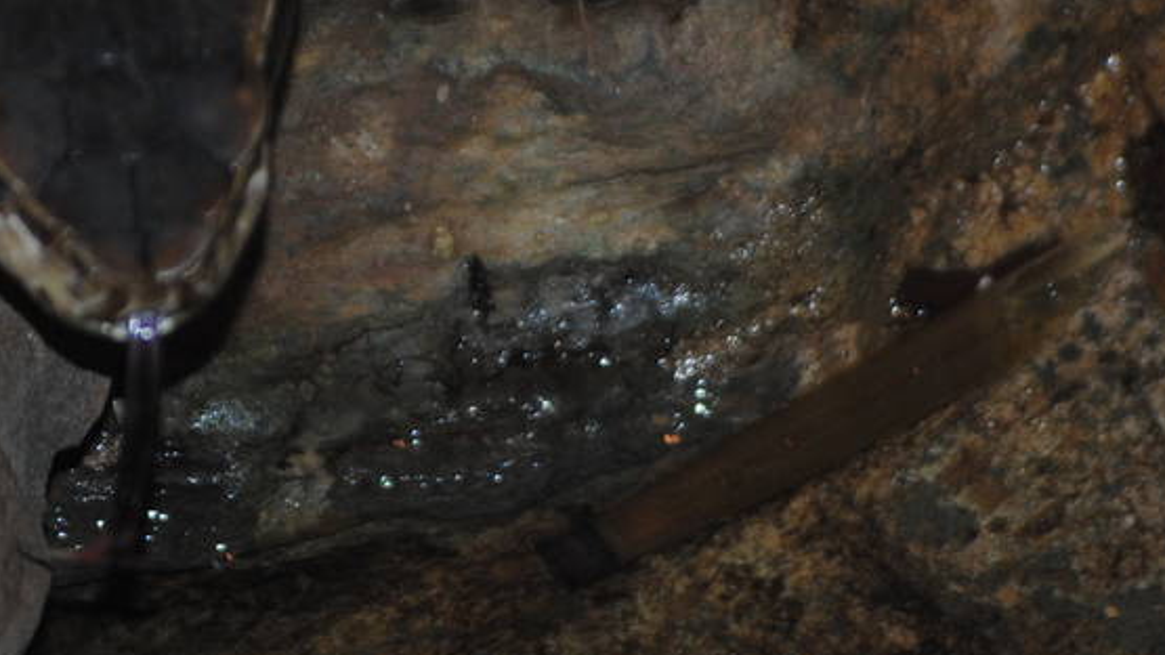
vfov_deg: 3.0
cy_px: 81
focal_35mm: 408
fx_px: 12602
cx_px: 353
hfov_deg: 5.3
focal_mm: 90
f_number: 4.5
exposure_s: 1/60
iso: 200
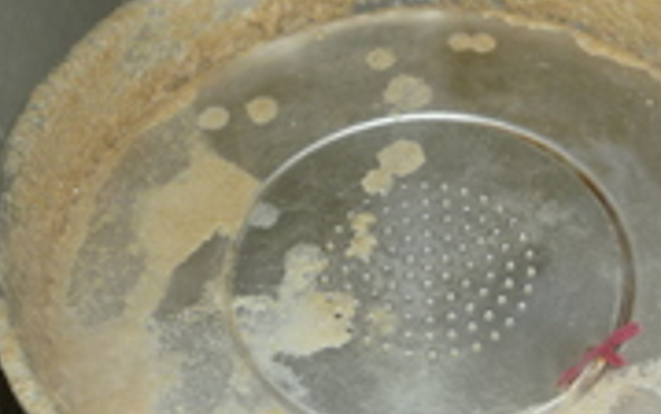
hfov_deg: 31.3
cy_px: 392
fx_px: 1153
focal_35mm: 64
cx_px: 510
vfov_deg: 19.8
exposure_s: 1/30
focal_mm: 5.2
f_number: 3.3
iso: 100
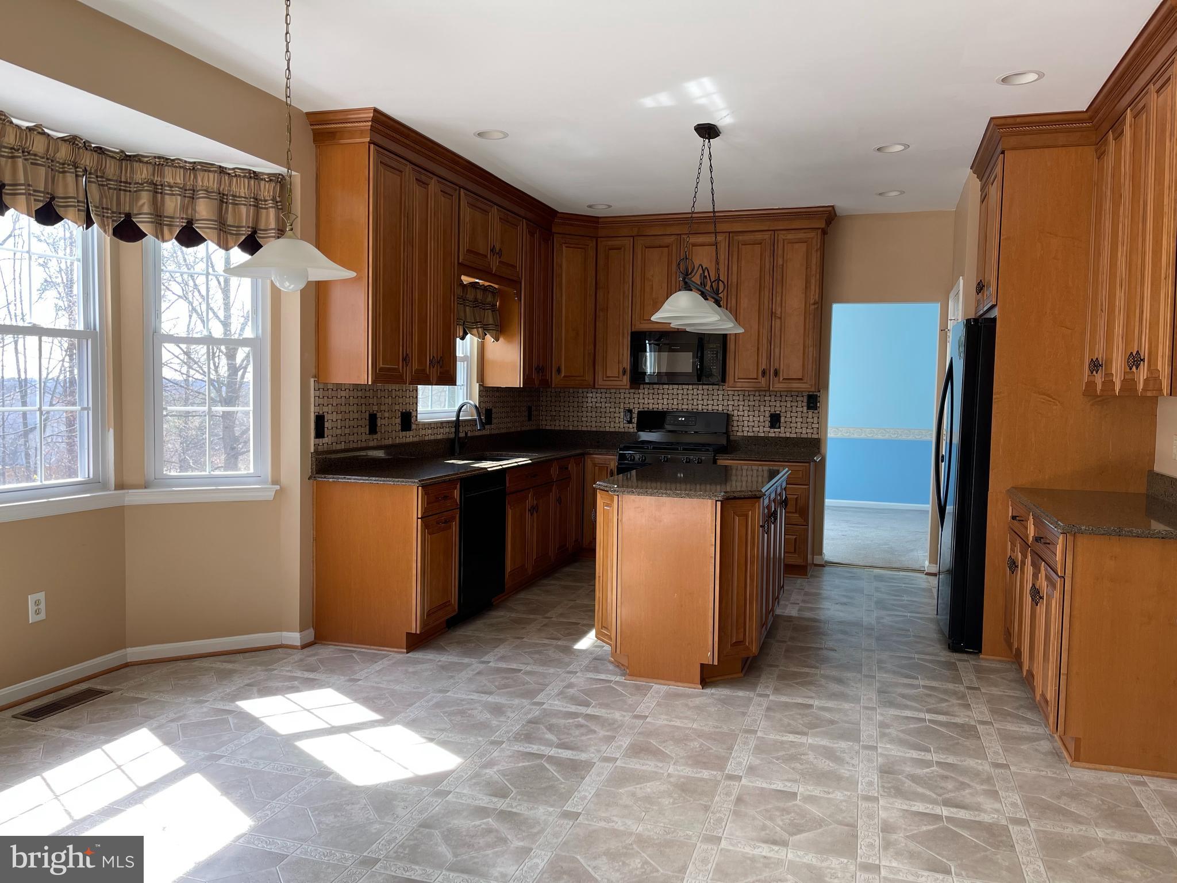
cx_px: 588
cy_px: 442
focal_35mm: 26
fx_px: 884
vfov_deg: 53.1
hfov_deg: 67.3
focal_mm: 5.1
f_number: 1.6
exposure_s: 1/121
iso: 50
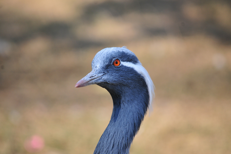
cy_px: 77
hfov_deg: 4.6
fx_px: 2884
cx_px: 116
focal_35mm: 450
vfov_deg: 3.0
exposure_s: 1/400
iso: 320
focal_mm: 300
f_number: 5.6
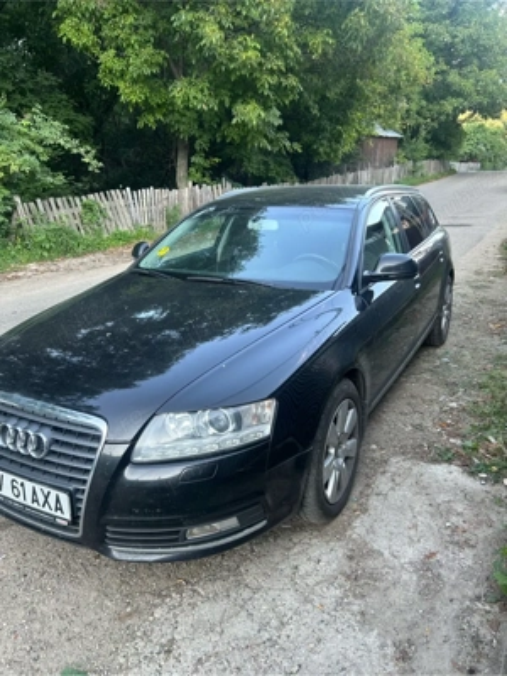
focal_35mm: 26
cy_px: 338
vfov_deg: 67.3
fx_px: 508
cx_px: 254
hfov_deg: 53.1
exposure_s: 1/121
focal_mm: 5.7
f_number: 1.5
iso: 50
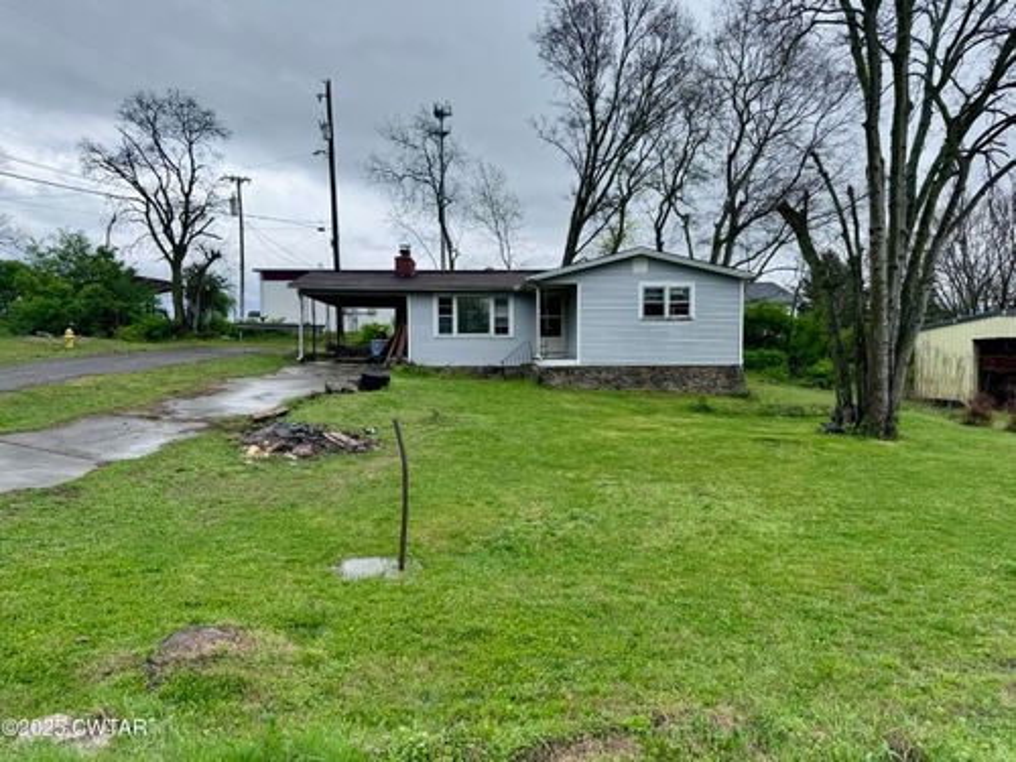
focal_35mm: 24
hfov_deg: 71.6
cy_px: 381
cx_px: 508
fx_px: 704
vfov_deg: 56.8
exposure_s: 1/1215
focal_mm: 6.76
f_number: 1.78
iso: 80
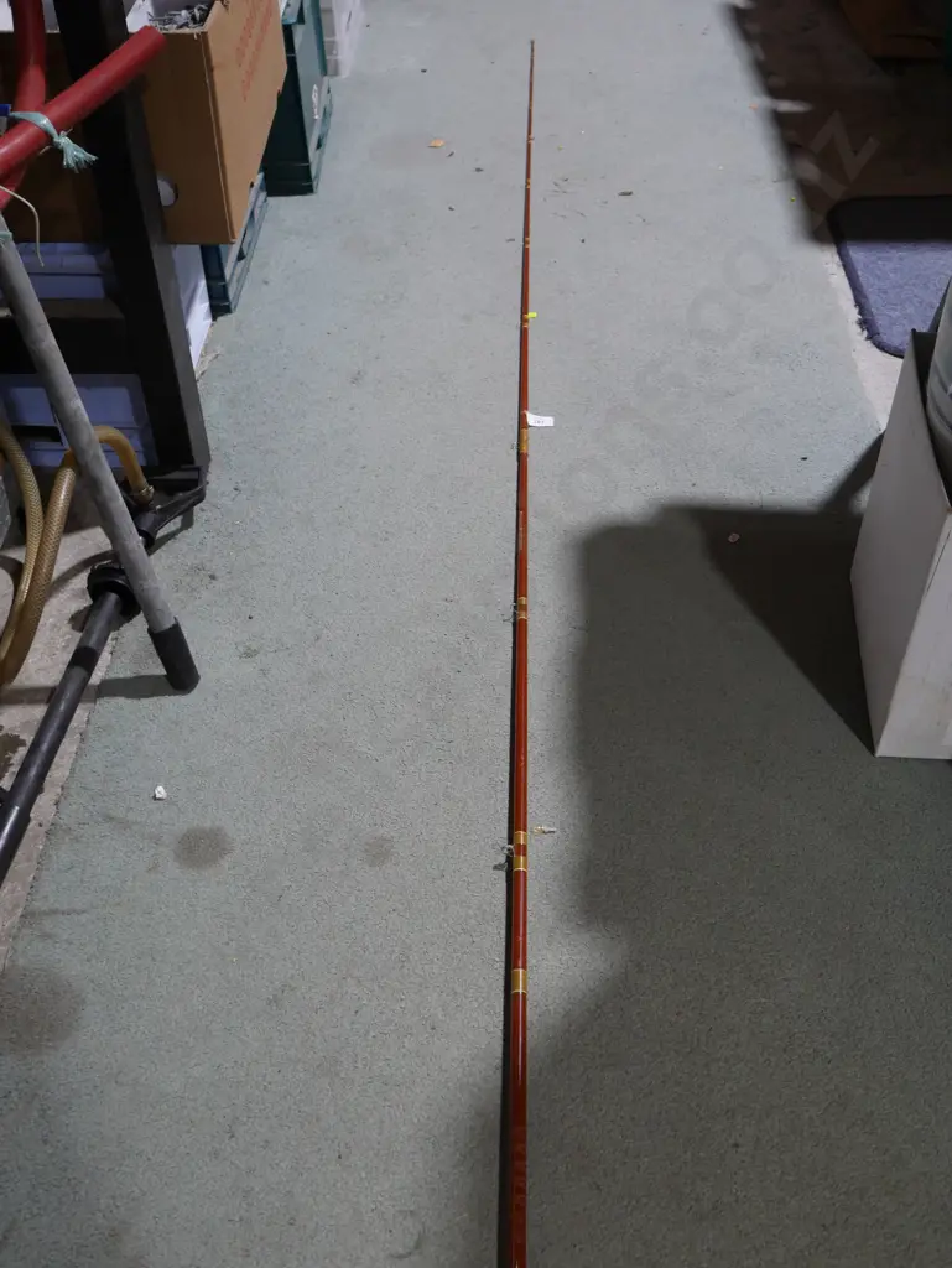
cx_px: 476
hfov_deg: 39.7
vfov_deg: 51.3
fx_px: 1319
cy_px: 634
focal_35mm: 36
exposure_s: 1/60
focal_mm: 18
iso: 500
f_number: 4
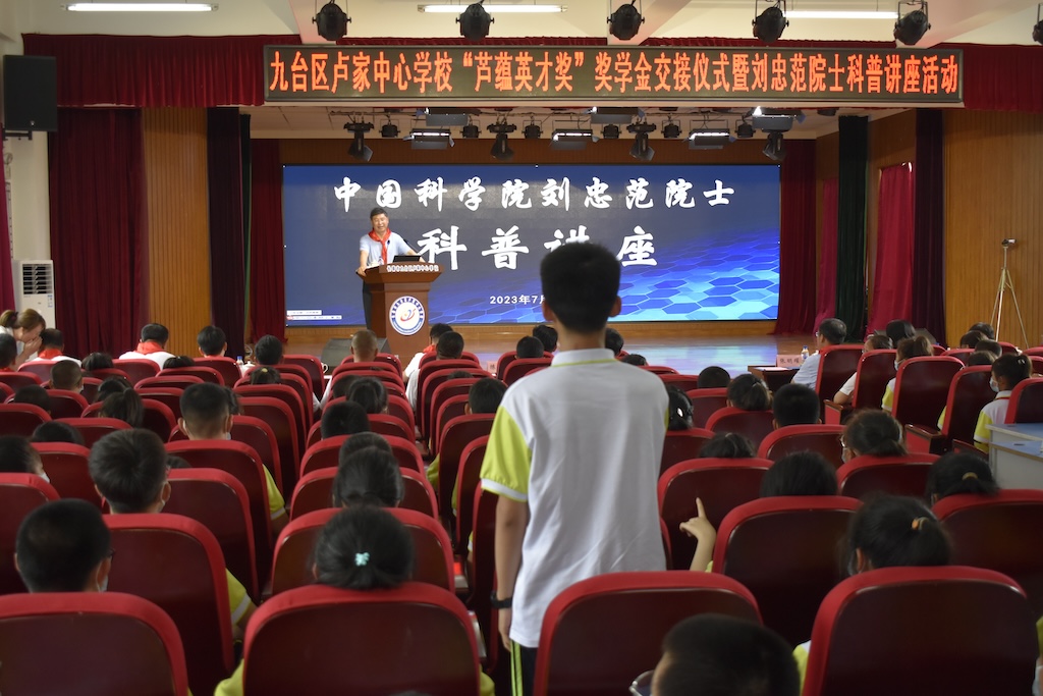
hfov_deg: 43.6
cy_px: 348
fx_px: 1304
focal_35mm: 45
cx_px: 522
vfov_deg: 29.9
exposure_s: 1/60
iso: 800
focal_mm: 30
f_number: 4.2
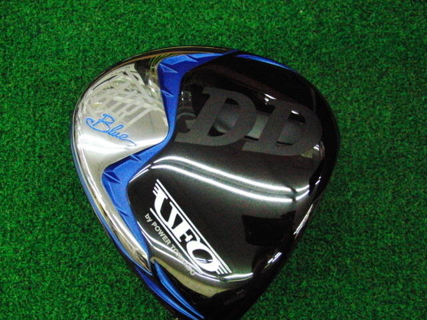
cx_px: 214
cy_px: 160
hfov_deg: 50.1
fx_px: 456
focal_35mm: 37
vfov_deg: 38.7
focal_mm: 6.42
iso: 3200
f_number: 3.6
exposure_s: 1/400
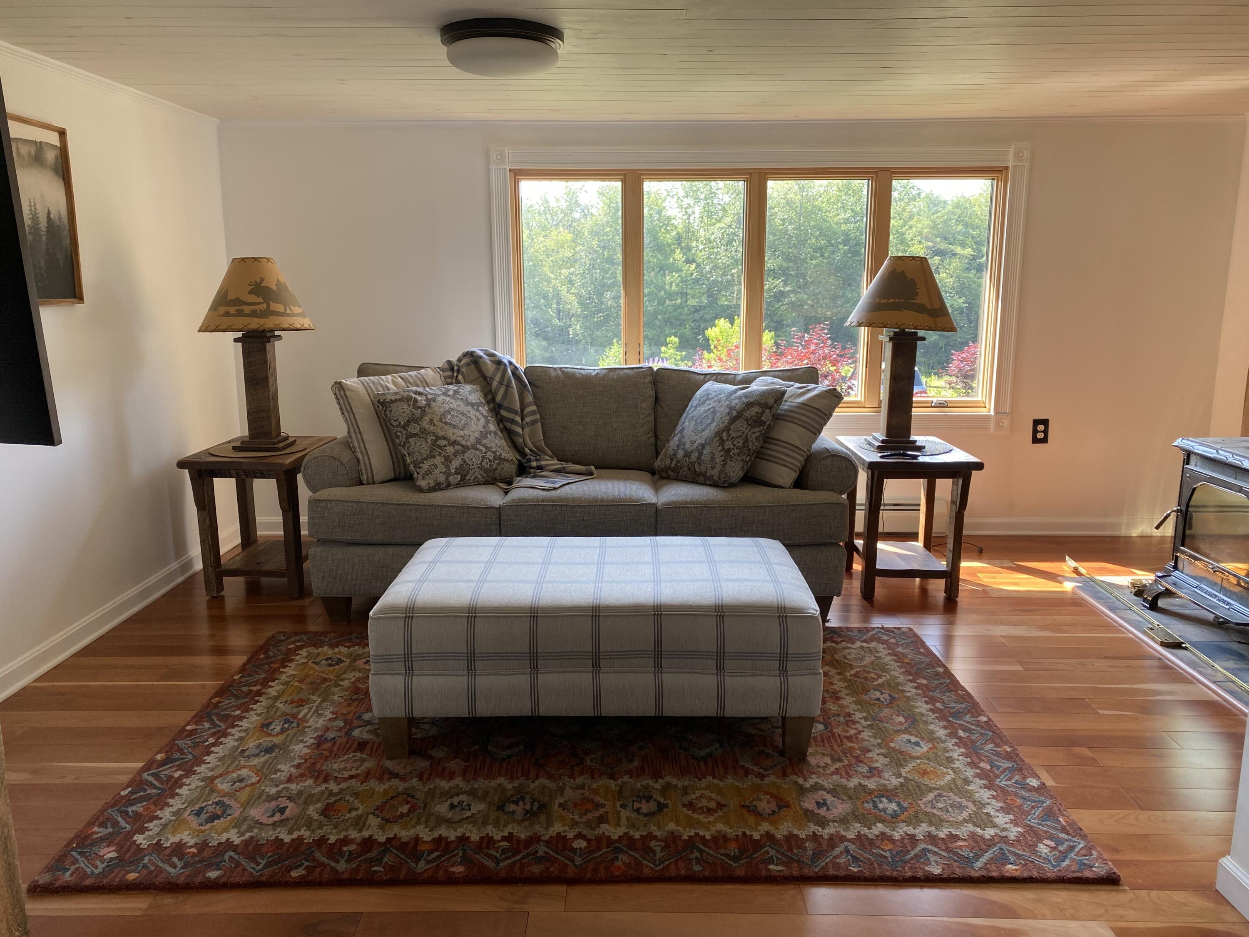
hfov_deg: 67.3
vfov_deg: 53.1
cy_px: 468
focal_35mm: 26
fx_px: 938
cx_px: 624
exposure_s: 1/121
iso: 50
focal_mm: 4.25
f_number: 1.8
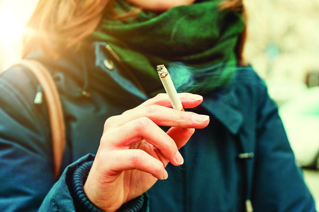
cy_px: 106
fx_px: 620
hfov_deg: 28.8
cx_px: 160
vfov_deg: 19.4
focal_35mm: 70
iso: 400
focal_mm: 70
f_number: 5.6
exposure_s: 1/20
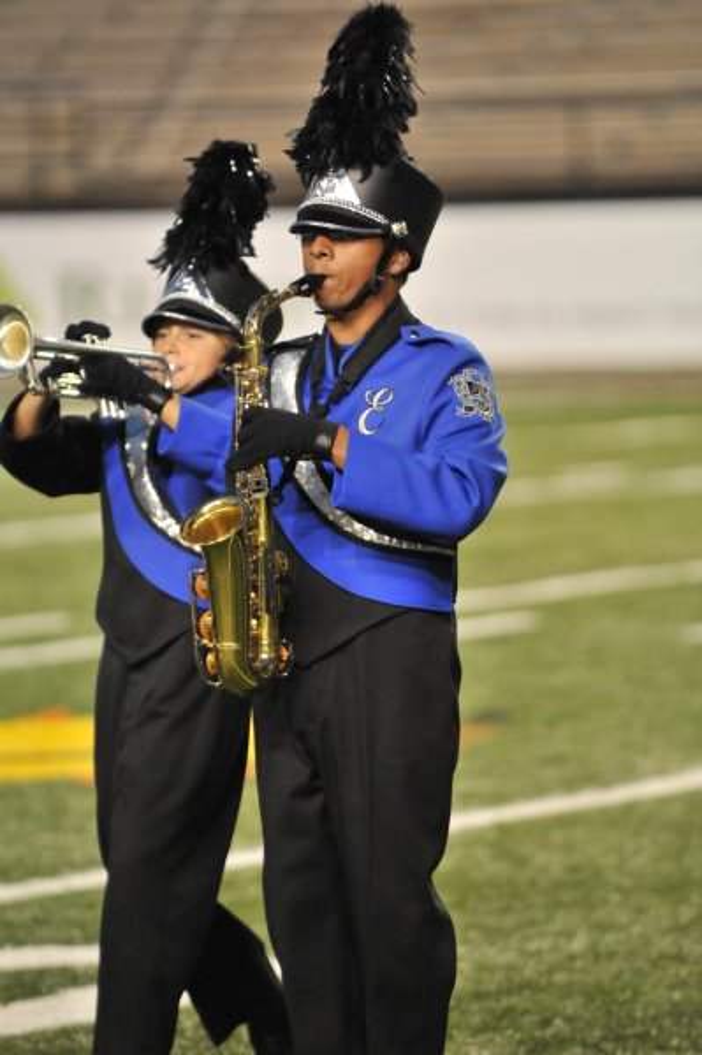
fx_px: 8790
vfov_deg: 6.9
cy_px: 528
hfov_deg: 4.6
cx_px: 351
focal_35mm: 300
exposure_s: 1/400
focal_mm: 200
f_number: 2.8
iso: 1600
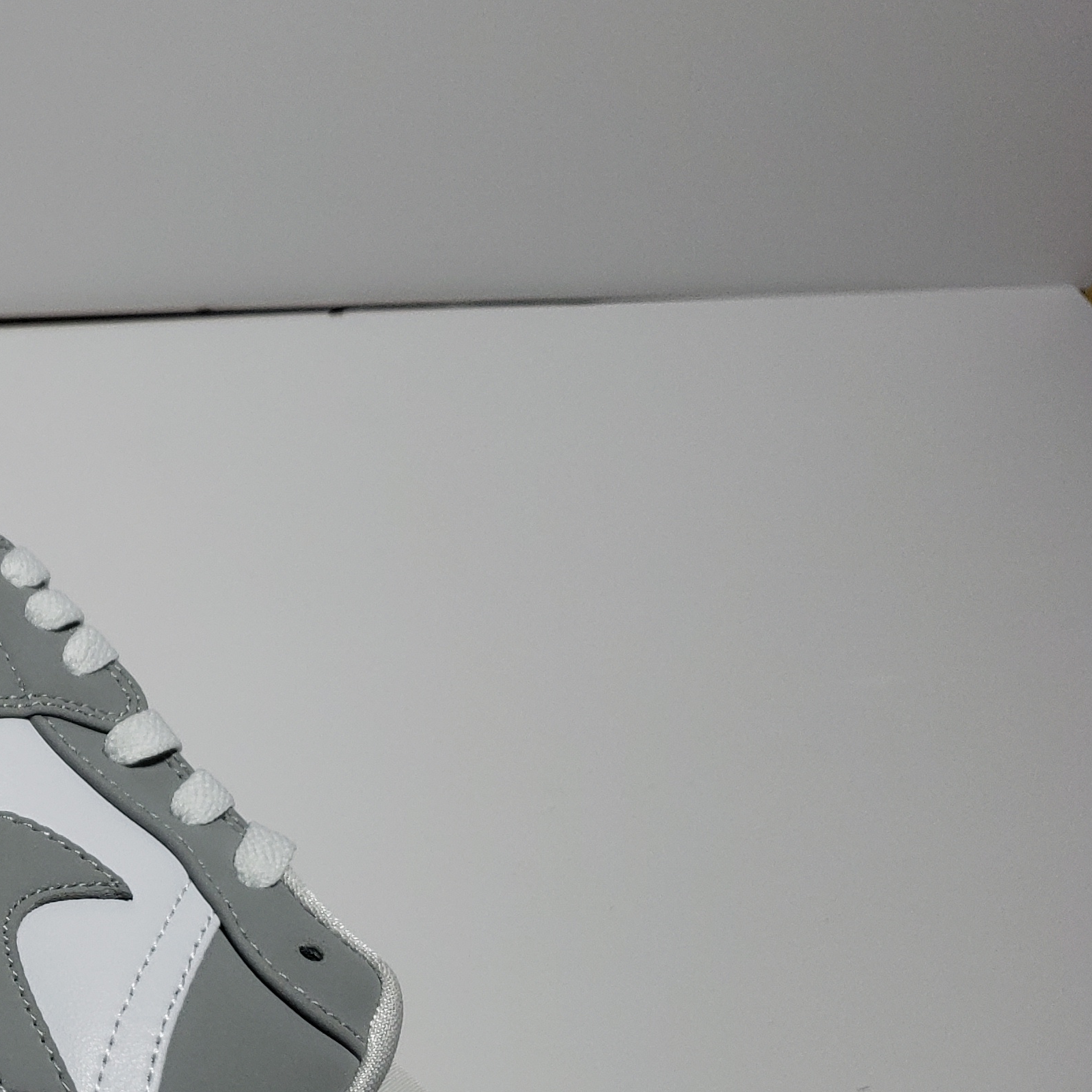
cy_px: 858
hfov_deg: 26.2
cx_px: -228
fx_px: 2070
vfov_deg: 29.0
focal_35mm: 58
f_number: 1.5
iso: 50
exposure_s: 1/942
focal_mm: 4.3
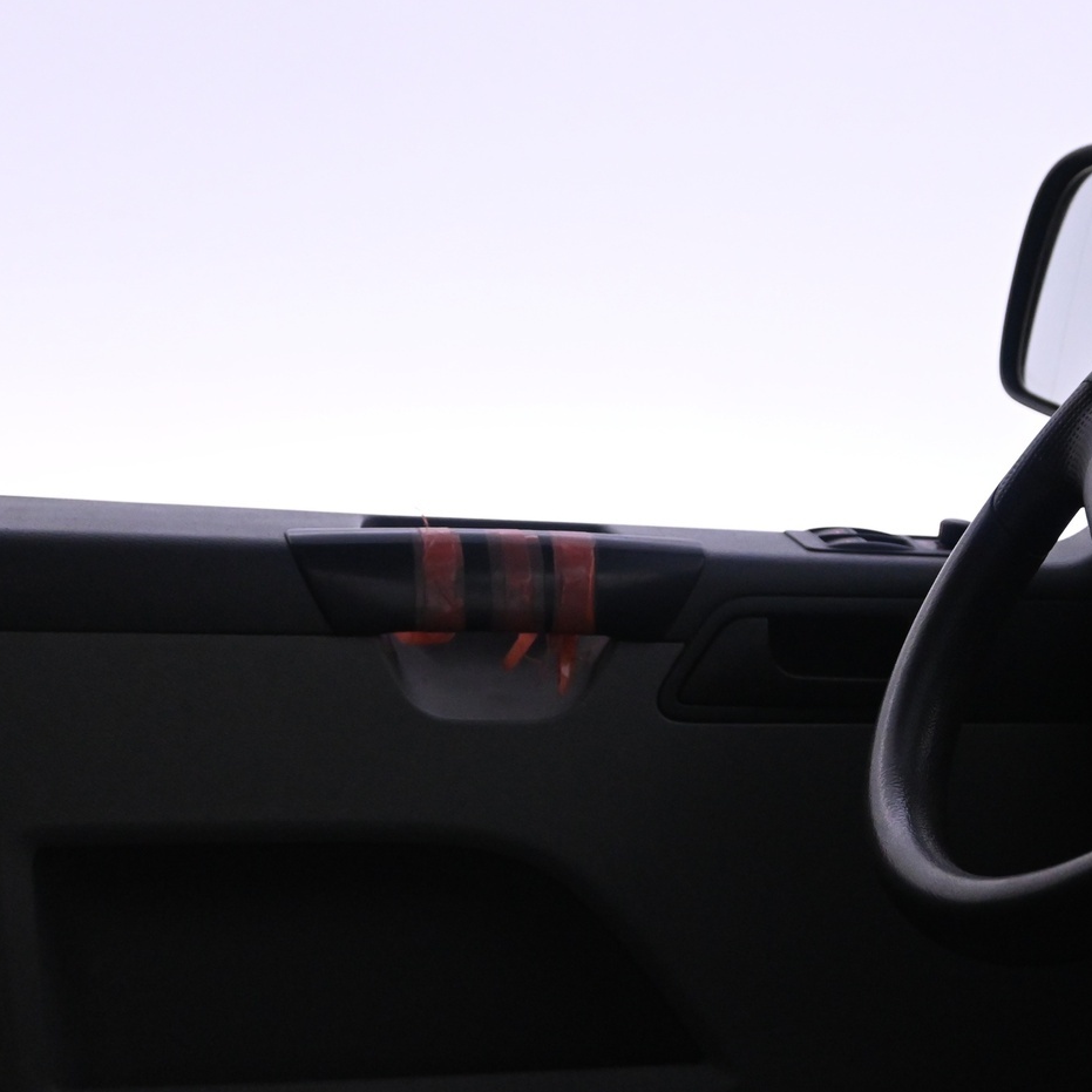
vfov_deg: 24.0
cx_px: 705
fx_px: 2574
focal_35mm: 72
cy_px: 514
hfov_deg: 23.9
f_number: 5
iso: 3200
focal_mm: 32.5
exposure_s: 1/50
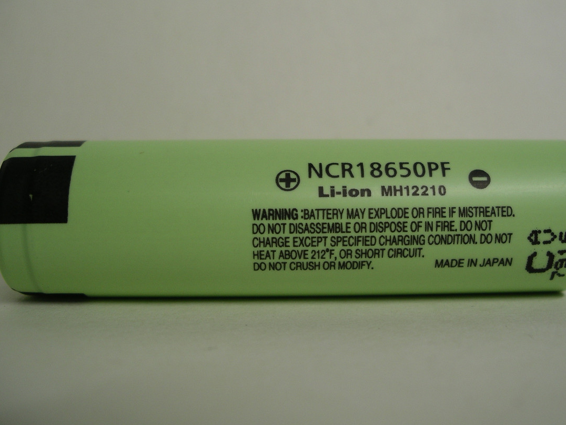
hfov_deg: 42.9
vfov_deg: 32.8
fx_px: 719
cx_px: 315
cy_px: 191
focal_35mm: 44
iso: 64
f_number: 2.8
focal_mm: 7.8
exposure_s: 1/80
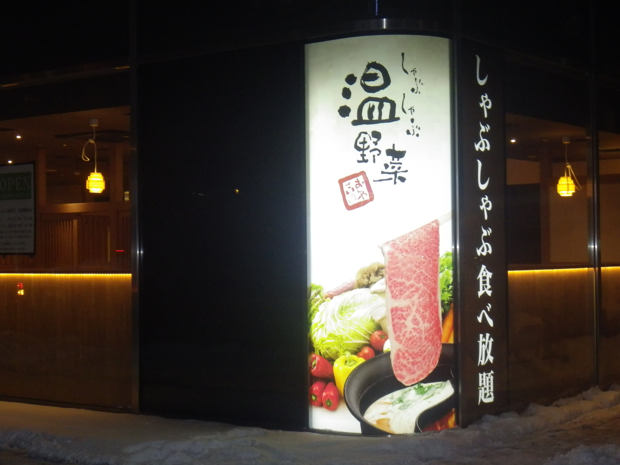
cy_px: 232
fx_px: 1110
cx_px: 310
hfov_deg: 31.2
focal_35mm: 62
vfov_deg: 23.6
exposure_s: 1/60
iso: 640
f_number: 4.6
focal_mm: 11.1
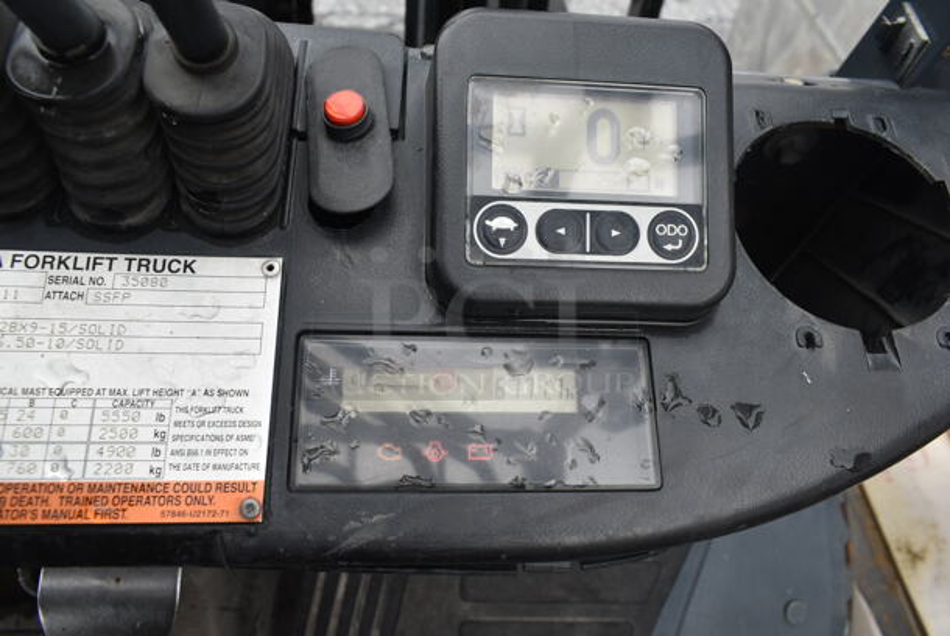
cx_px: 475
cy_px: 318
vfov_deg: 48.0
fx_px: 713
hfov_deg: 67.3
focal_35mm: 27
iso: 100
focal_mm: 18
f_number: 7.1
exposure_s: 1/80
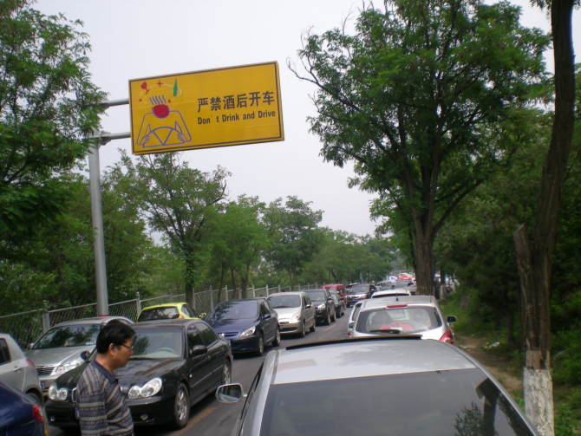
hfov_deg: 49.0
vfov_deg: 37.7
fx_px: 638
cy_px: 218
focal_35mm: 38
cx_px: 290
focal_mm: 6.3
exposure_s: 1/252
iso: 50
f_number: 4.6
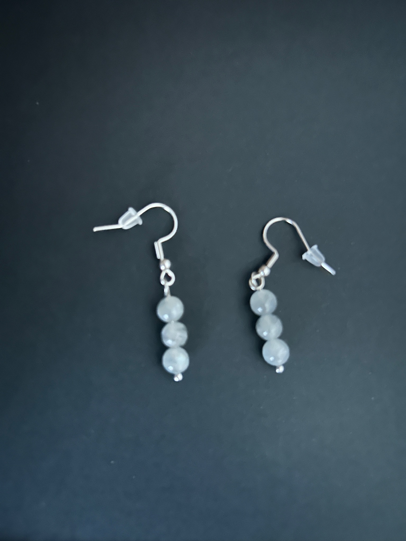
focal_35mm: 26
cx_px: 203
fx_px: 407
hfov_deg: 53.1
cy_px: 270
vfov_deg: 67.3
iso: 3200
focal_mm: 5.7
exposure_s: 1/9
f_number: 1.5
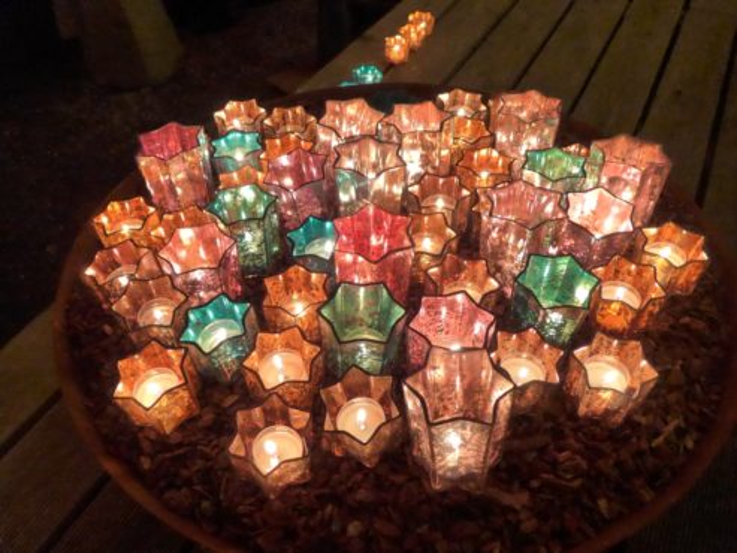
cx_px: 368
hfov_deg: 61.6
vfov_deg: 48.2
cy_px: 276
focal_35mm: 29
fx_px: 618
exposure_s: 1/200
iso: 1600
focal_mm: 6
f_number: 2
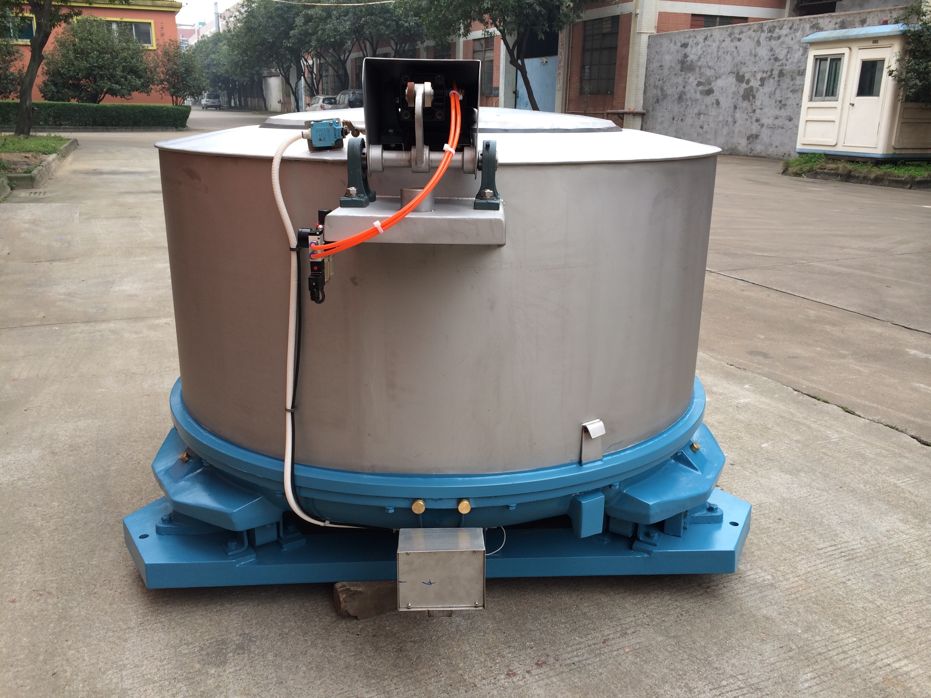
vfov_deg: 46.8
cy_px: 349
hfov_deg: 60.0
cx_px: 466
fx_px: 807
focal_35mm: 30
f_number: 2.2
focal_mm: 4.12
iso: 32
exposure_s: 1/121
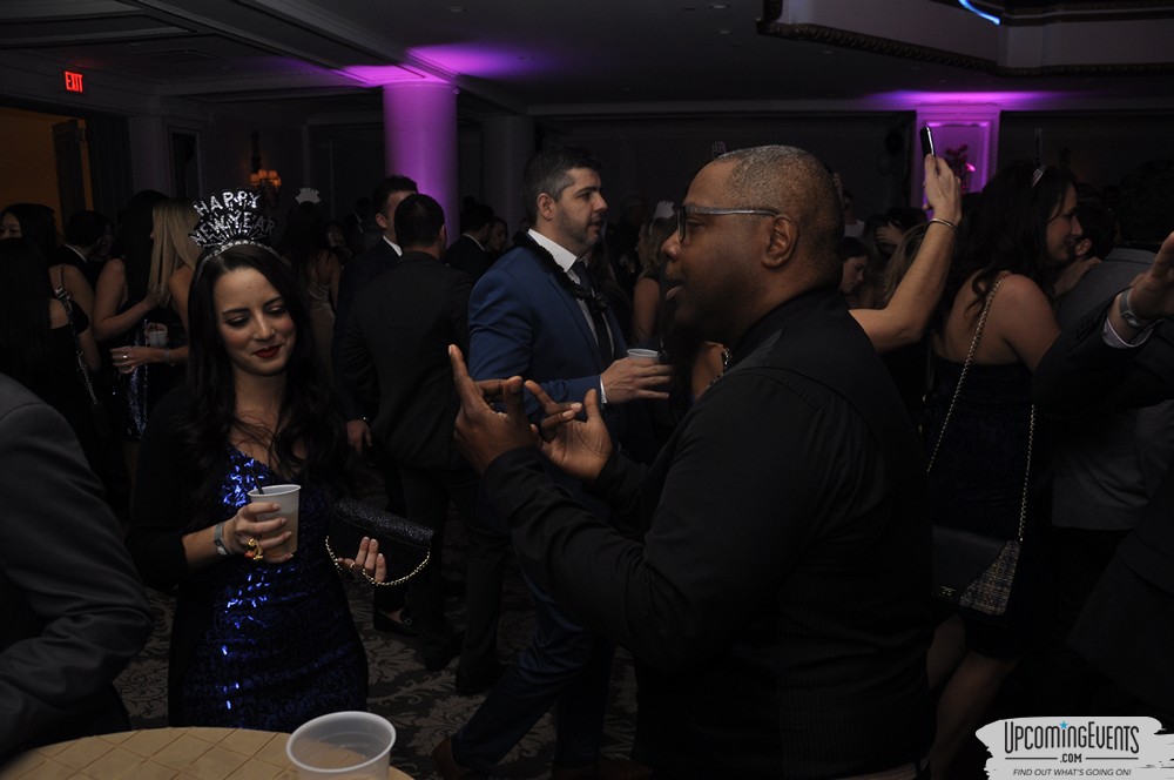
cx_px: 587
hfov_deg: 67.4
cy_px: 390
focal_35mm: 27
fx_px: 879
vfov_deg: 47.8
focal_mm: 18
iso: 400
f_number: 5
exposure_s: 1/60
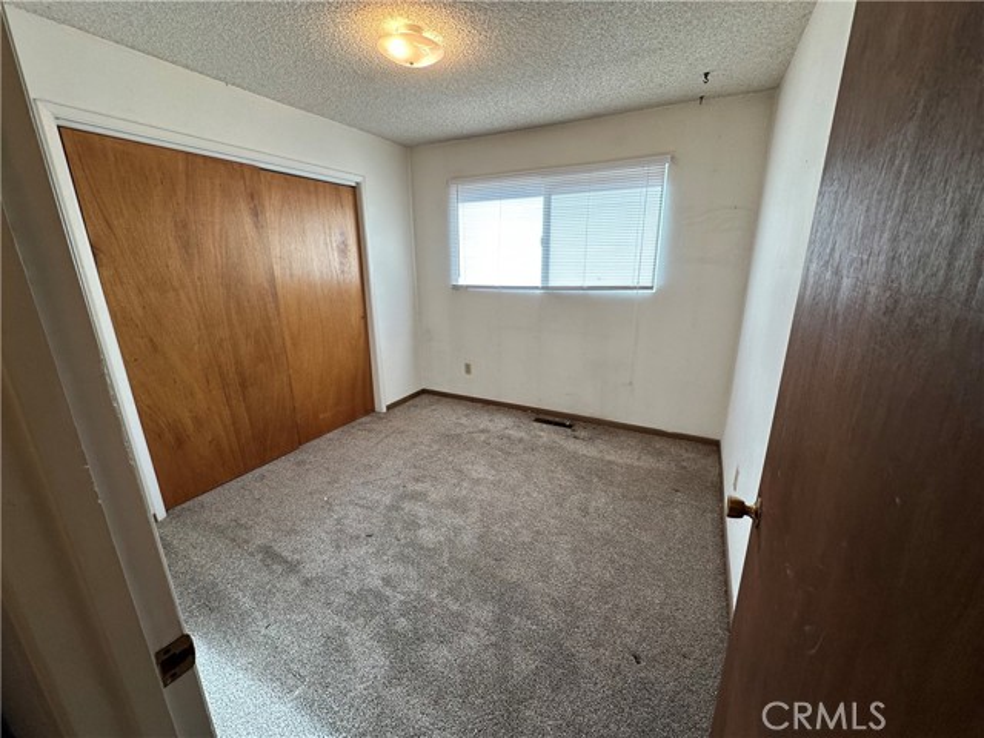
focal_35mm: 14
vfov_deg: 85.7
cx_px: 492
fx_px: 398
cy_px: 369
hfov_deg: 102.1
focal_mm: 2.22
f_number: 2.2
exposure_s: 1/120
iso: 100
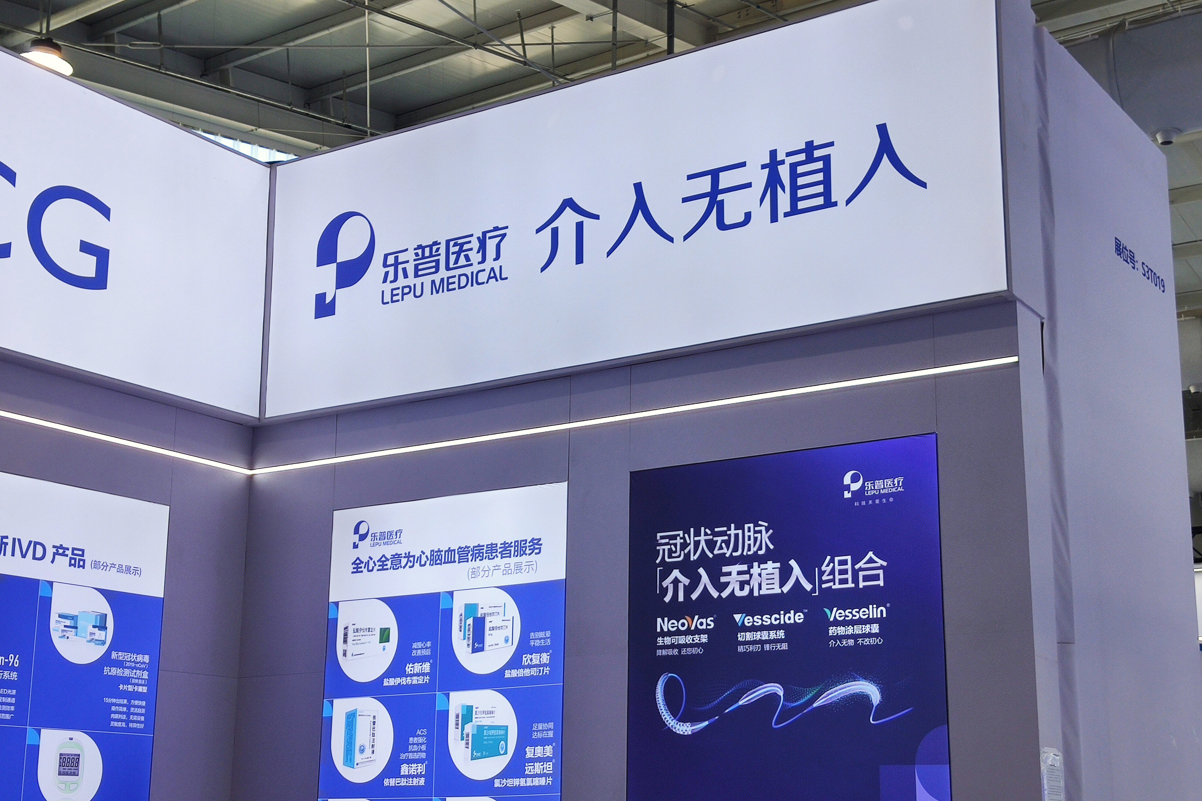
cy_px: 437
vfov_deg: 28.1
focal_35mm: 48
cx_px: 601
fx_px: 1603
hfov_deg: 41.1
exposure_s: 1/283
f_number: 1.75
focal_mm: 4.75
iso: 112
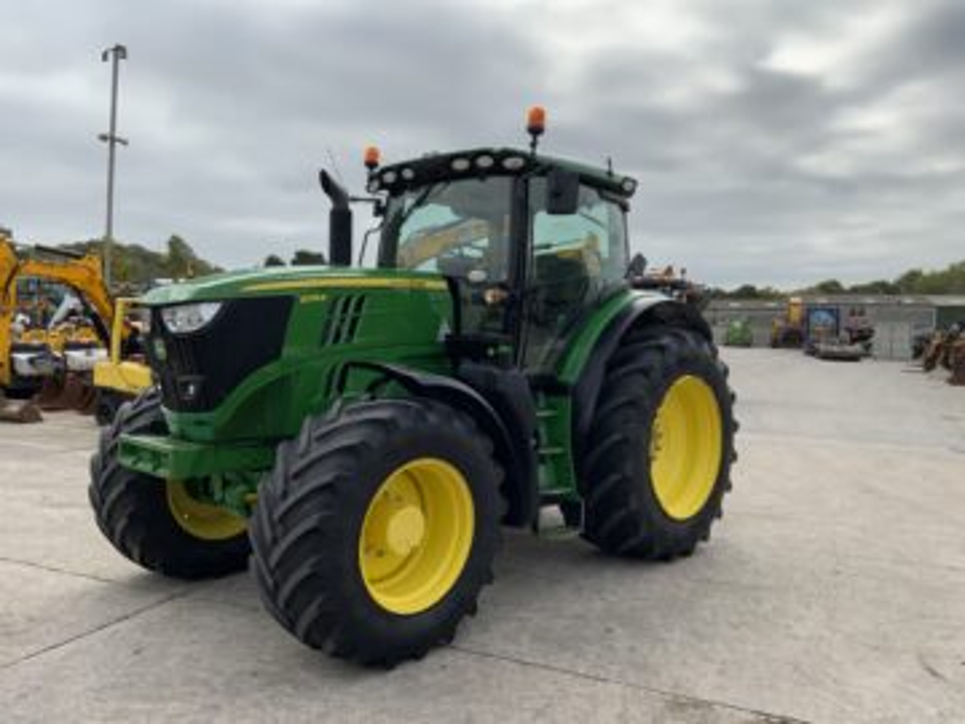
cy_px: 362
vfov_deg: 48.2
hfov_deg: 61.7
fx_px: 808
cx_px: 482
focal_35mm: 29
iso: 16
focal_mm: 3
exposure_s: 1/1221
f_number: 1.8
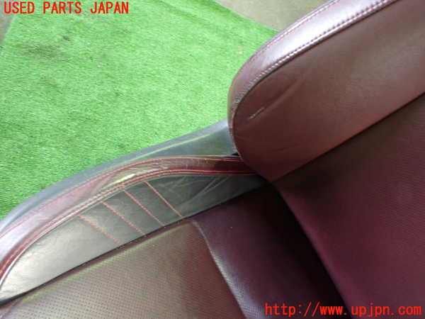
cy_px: 160
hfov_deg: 60.0
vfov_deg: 46.8
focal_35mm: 30
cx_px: 212
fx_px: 368
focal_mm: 5.4
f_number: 2.3
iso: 800
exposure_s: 1/30
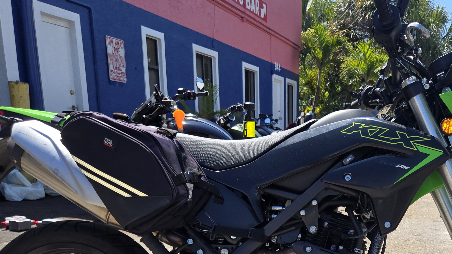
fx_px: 515
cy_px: 259
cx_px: 317
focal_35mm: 43
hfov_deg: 46.3
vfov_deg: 26.1
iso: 25
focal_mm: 5.4
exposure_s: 1/1078
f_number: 1.8
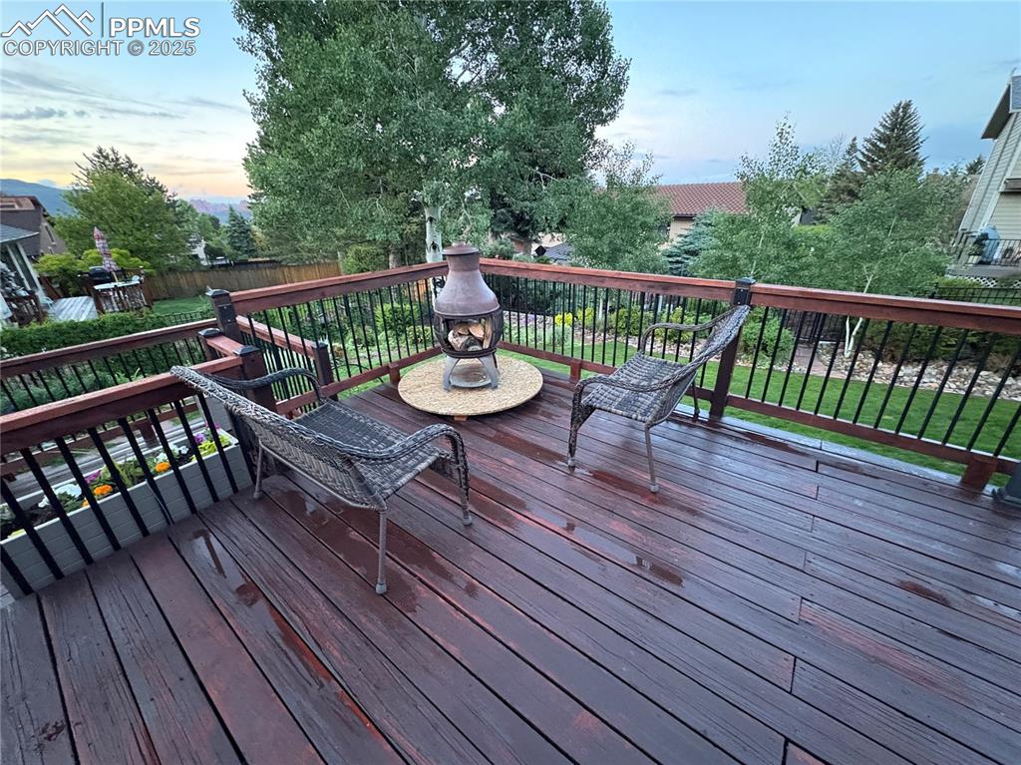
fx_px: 413
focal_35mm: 14
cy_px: 382
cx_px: 510
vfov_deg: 85.6
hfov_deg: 102.1
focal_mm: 2.22
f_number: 2.2
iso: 800
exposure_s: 1/30
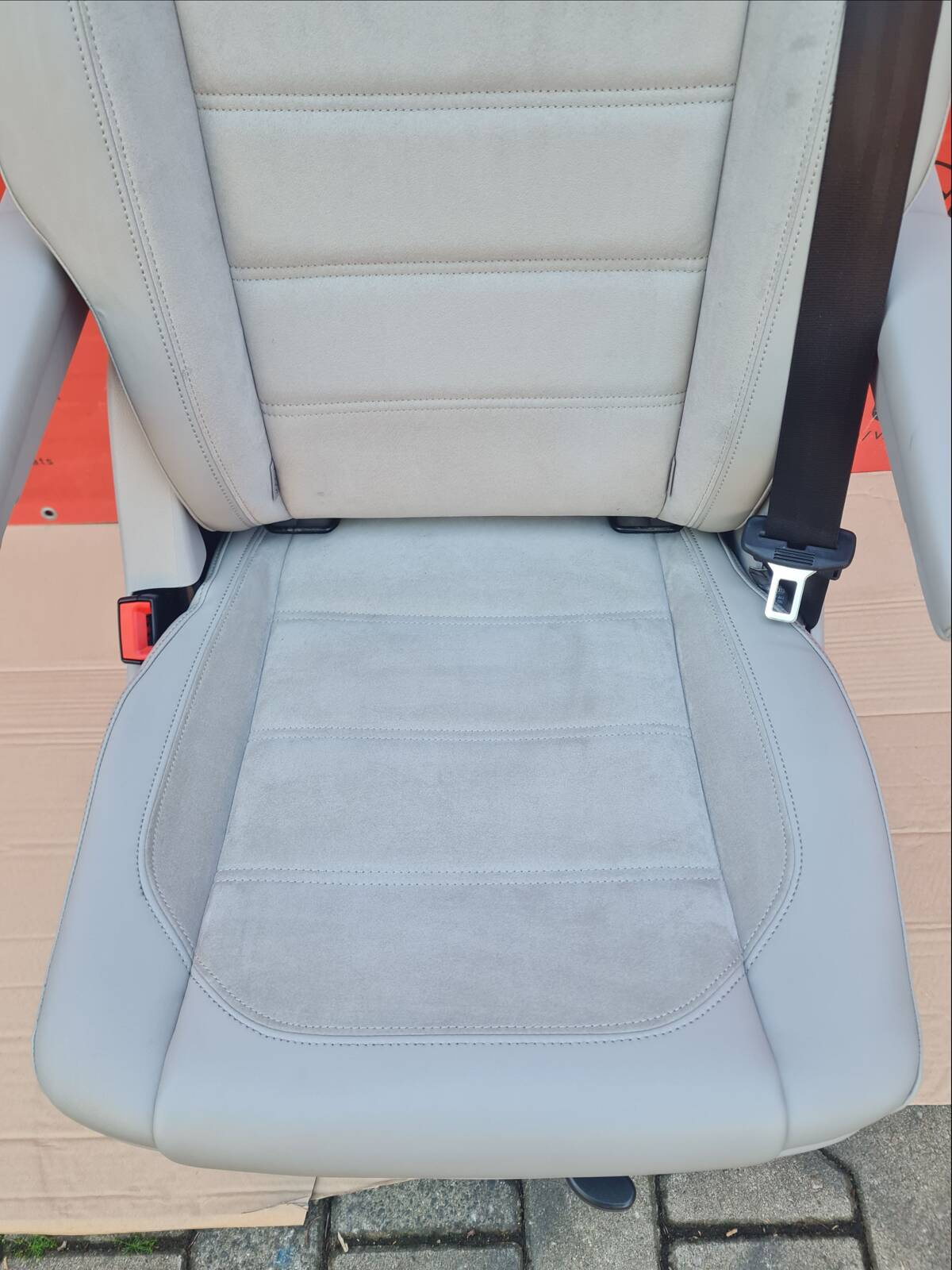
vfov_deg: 67.3
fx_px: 953
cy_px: 635
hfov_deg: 53.1
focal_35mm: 26
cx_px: 476
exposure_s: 1/100
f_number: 1.8
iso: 64
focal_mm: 5.4
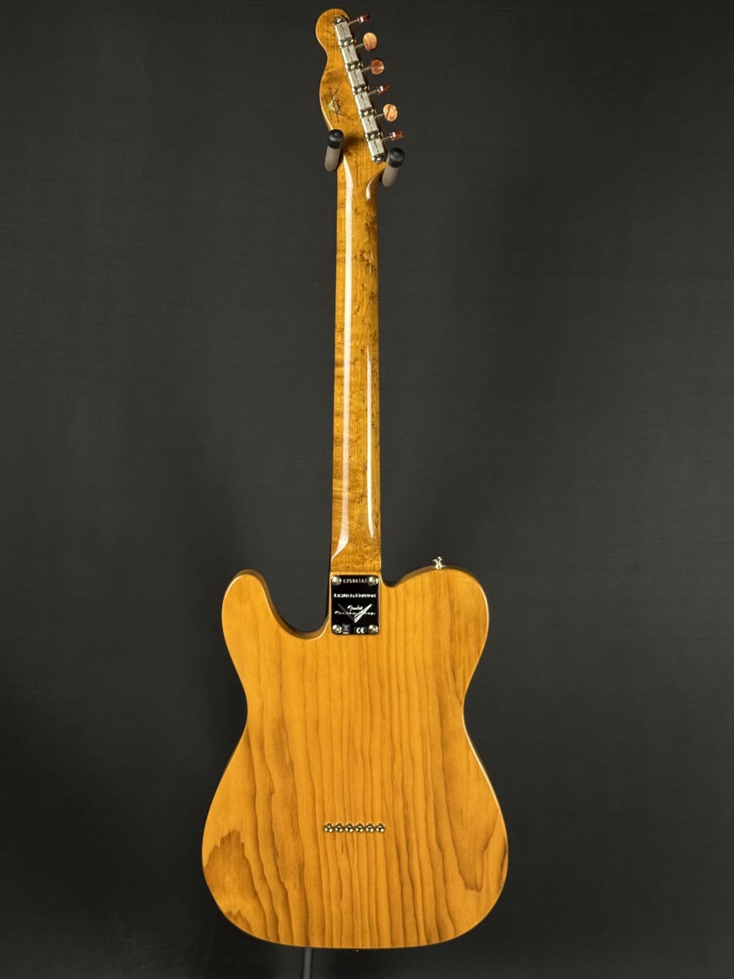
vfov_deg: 38.9
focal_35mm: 49
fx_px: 1385
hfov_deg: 29.7
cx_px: 365
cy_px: 486
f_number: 1.78
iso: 160
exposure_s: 1/120
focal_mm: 6.76
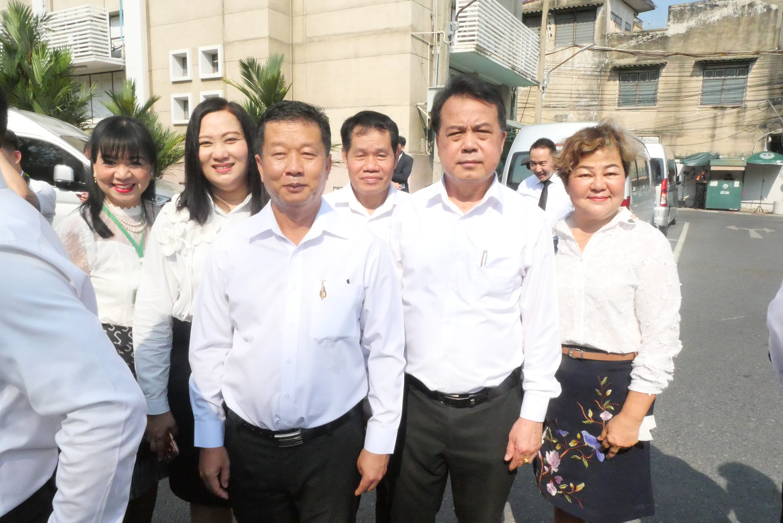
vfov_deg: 53.2
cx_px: 392
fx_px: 522
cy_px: 262
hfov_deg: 73.7
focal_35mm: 24
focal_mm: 12
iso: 6400
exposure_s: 1/1600
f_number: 20
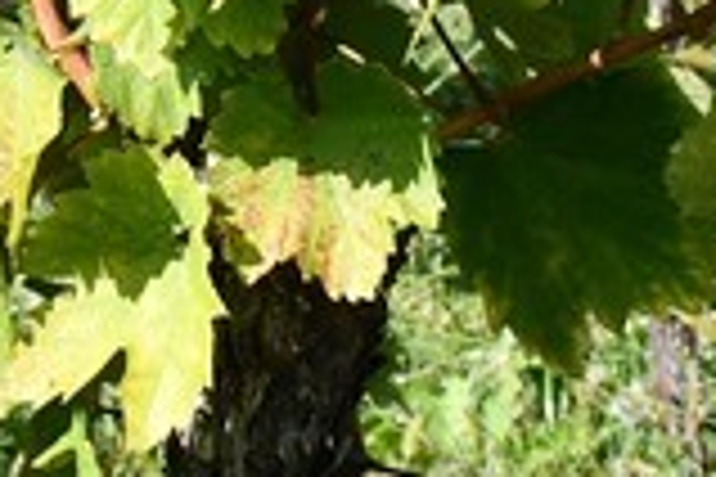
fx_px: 6165
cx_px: -585
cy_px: -902
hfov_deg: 6.5
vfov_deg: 4.3
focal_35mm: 310
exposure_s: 1/250
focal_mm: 32
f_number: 8
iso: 200
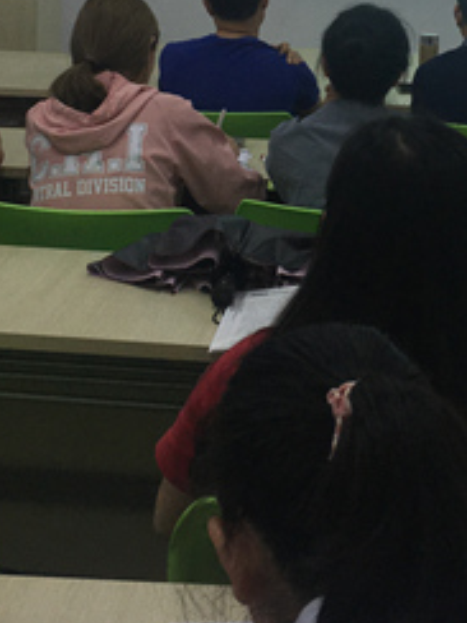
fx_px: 1367
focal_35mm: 76
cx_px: 352
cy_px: 49
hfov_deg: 19.2
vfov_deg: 24.8
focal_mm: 4.15
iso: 40
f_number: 2.2
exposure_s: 1/100
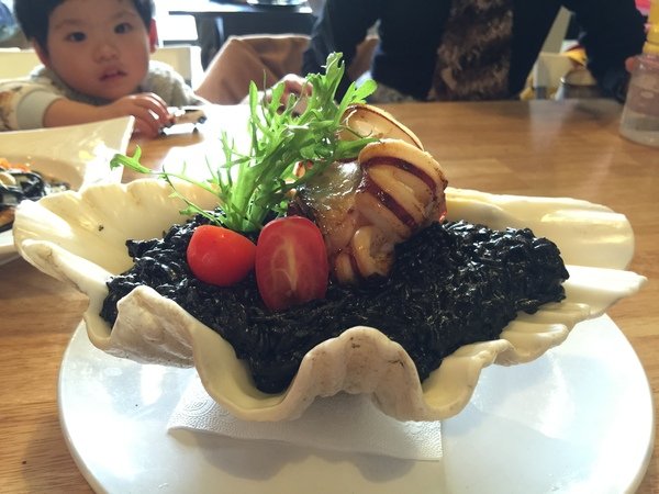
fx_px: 552
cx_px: 330
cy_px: 247
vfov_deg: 48.2
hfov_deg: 61.7
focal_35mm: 29
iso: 100
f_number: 2.2
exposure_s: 1/10
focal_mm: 4.15
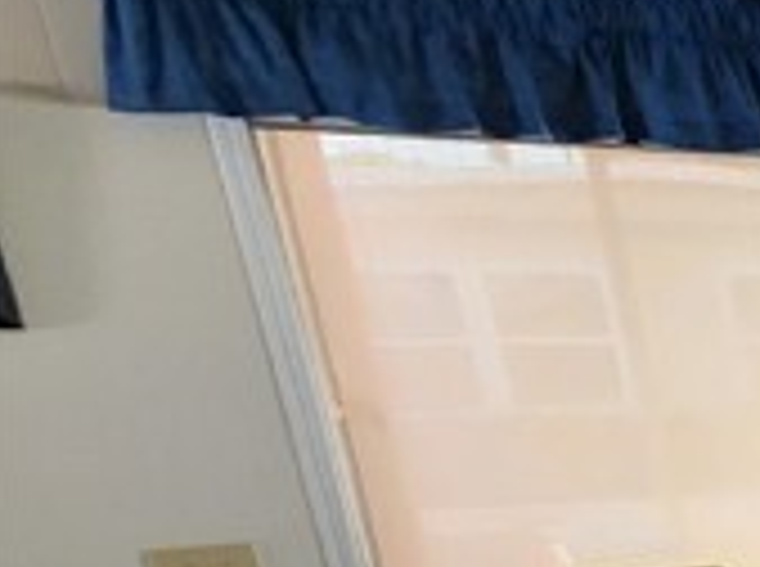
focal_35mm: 79
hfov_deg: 11.4
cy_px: 832
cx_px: 2293
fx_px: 1731
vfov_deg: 17.0
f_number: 2.2
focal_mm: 2.2
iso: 320
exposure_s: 1/60
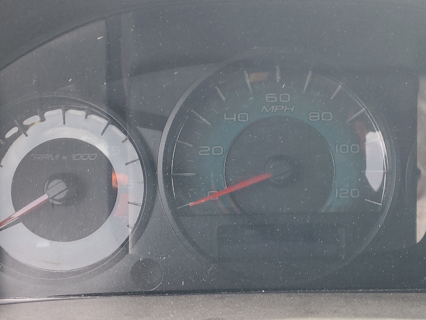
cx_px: 266
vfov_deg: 32.9
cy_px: 157
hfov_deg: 42.6
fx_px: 542
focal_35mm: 44
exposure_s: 1/60.2
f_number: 1.5
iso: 155
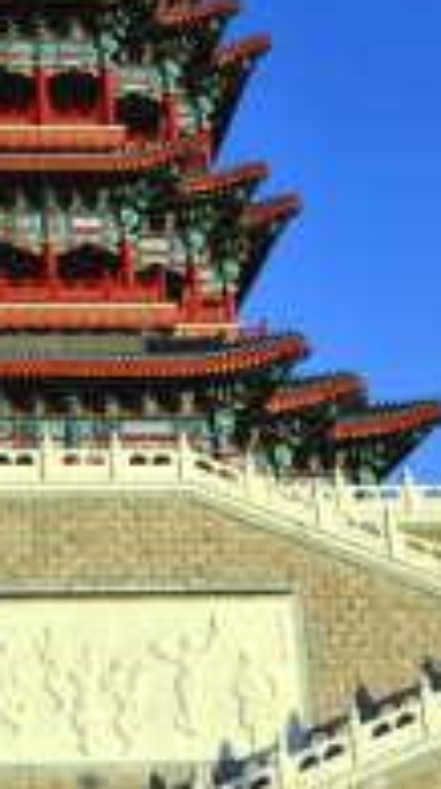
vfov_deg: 28.7
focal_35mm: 73
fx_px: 1525
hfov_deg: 16.0
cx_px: -42
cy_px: 231
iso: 100
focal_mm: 20
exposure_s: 1/125
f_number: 11
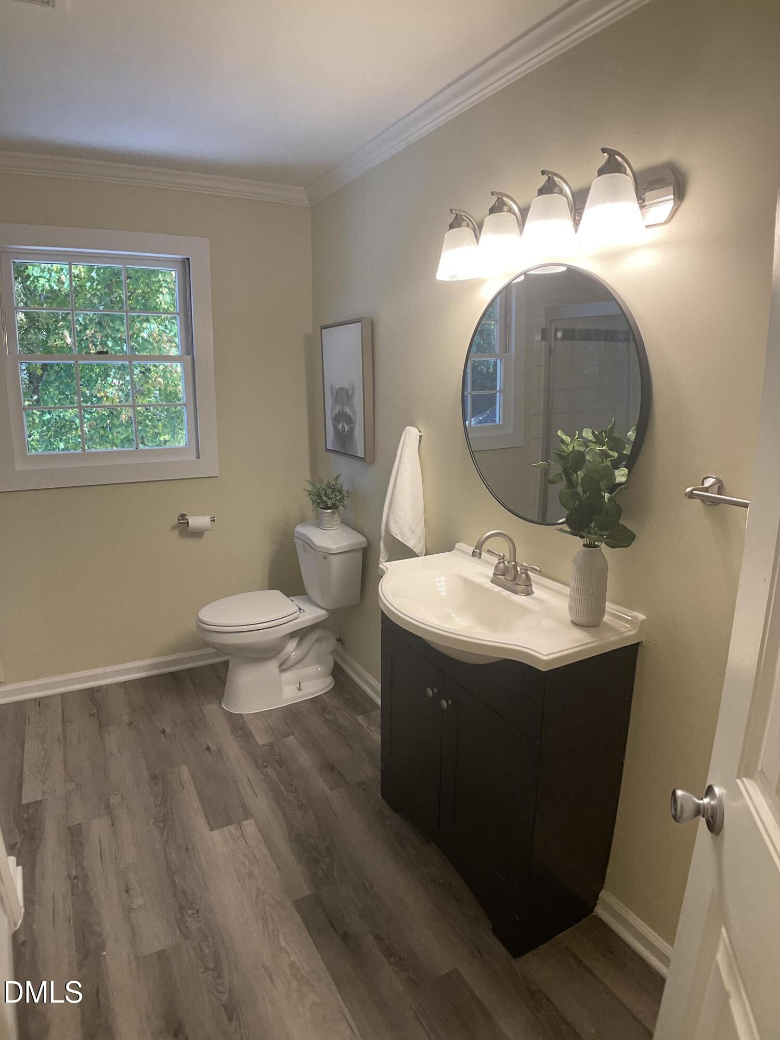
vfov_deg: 61.7
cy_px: 520
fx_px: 871
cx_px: 390
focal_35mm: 29
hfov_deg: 48.2
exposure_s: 1/120
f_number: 1.8
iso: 40
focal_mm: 3
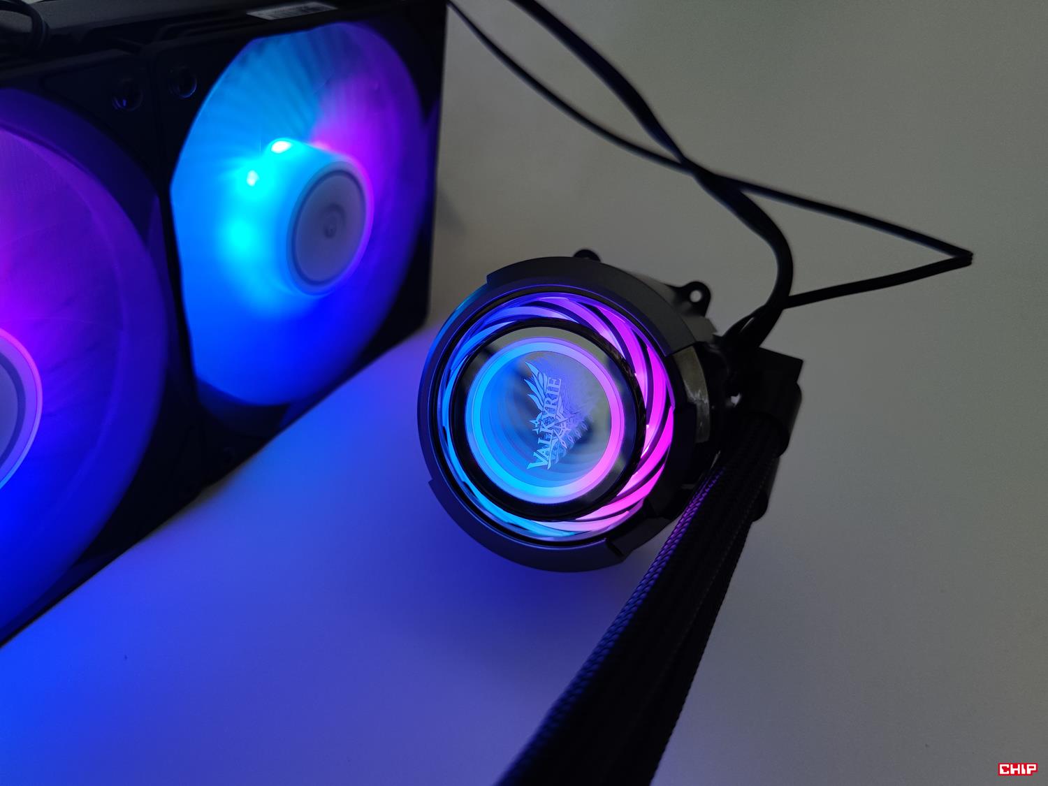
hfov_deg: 69.4
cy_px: 393
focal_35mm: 25
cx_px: 524
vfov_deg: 54.9
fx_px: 757
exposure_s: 1/102
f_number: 1.85
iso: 62
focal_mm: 6.78
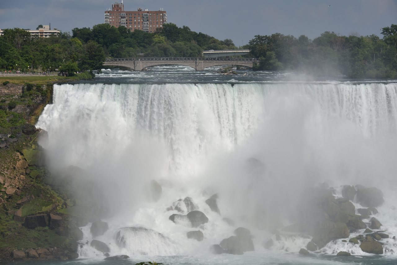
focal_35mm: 116
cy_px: 132
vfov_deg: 11.8
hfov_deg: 17.6
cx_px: 198
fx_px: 1279
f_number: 10
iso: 100
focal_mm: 116
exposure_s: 1/400
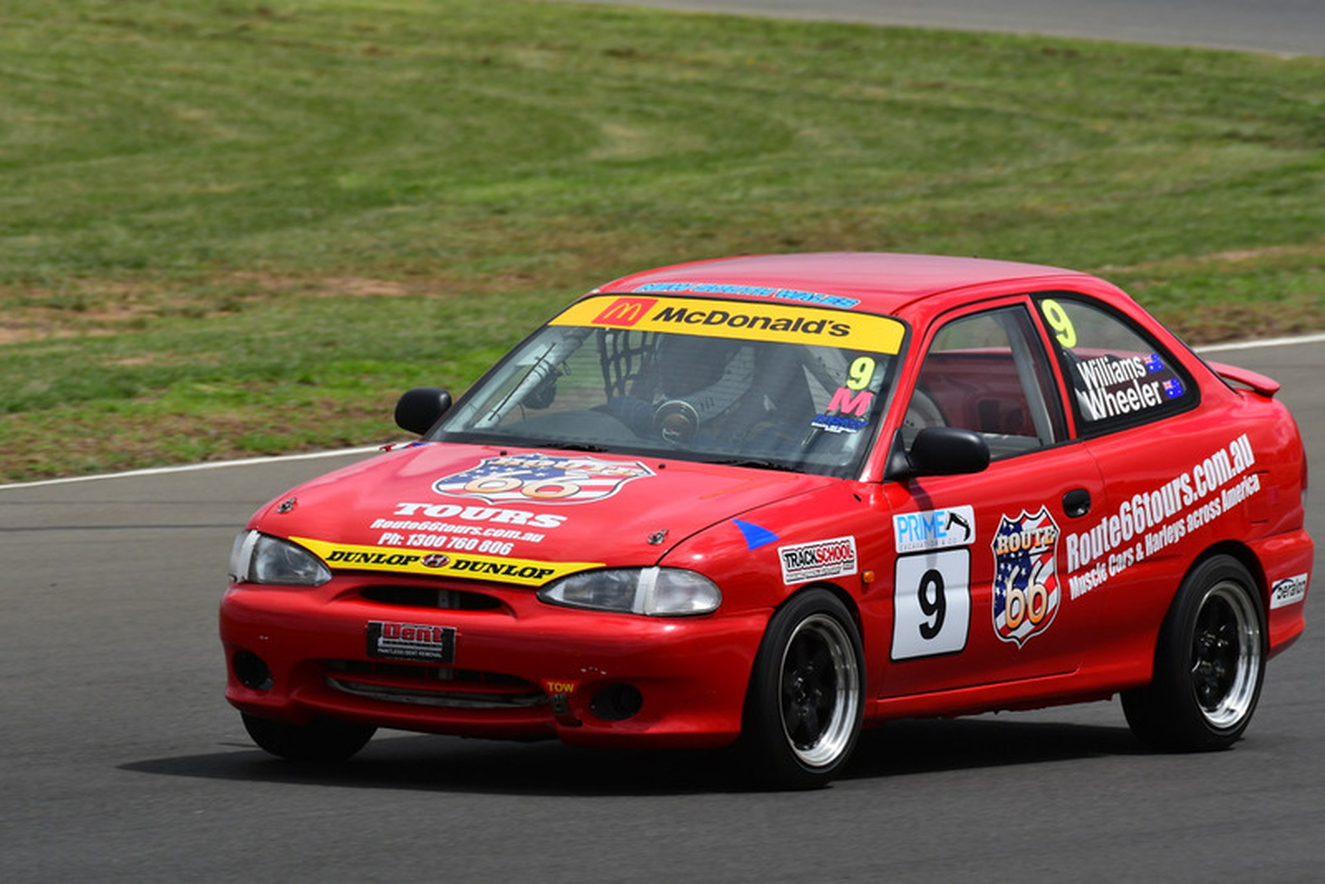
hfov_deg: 3.1
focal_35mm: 675
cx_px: 662
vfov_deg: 2.0
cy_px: 442
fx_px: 24851
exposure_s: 1/640
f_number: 10
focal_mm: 450
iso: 200
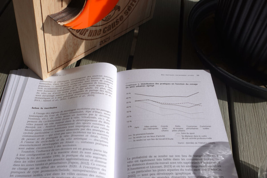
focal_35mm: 42
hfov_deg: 46.4
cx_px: 134
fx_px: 311
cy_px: 89
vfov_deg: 31.9
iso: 80
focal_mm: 15.87
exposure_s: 1/160
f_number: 4
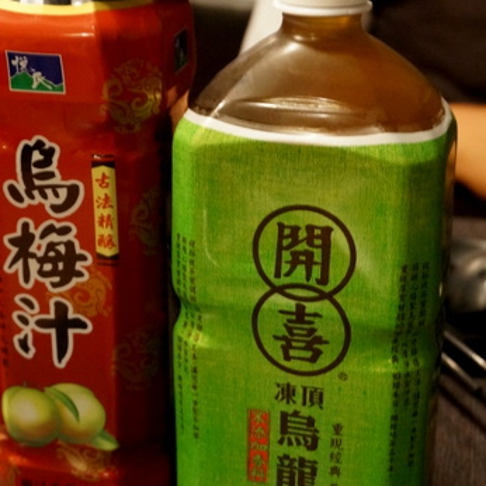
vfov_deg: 26.0
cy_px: 194
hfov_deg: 26.1
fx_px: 1048
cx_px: 237
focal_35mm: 66
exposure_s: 1/10
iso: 3200
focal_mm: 28
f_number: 4.5
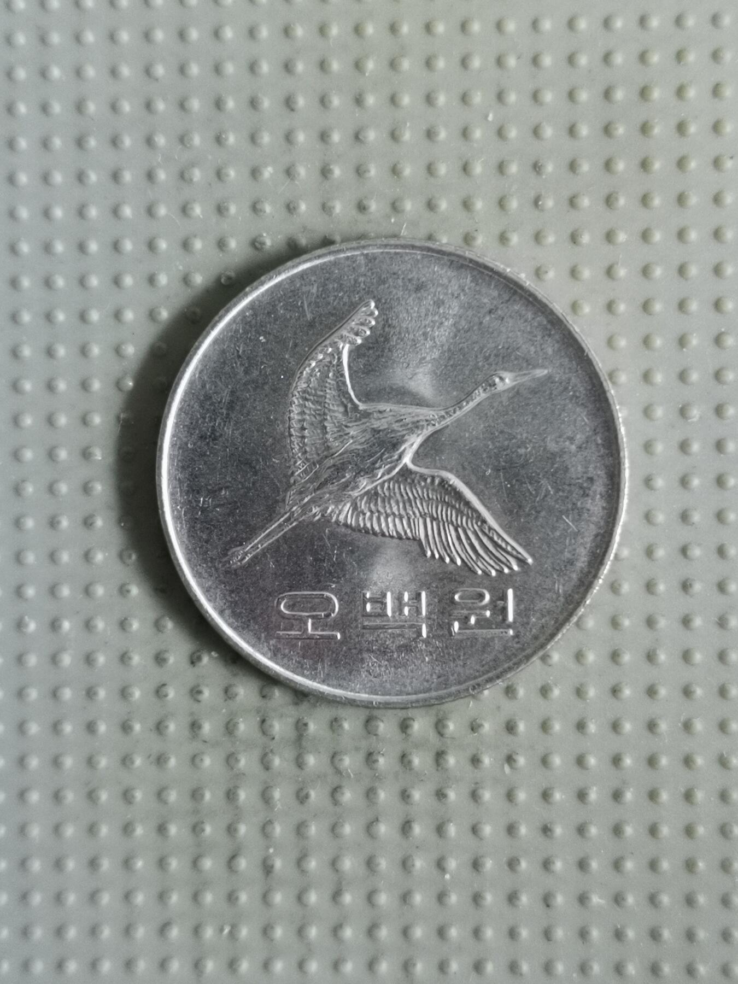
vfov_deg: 36.8
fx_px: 1478
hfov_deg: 28.0
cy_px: 492
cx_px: 369
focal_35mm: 52
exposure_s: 1/25.7
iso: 500
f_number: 1.8
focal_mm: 4.75
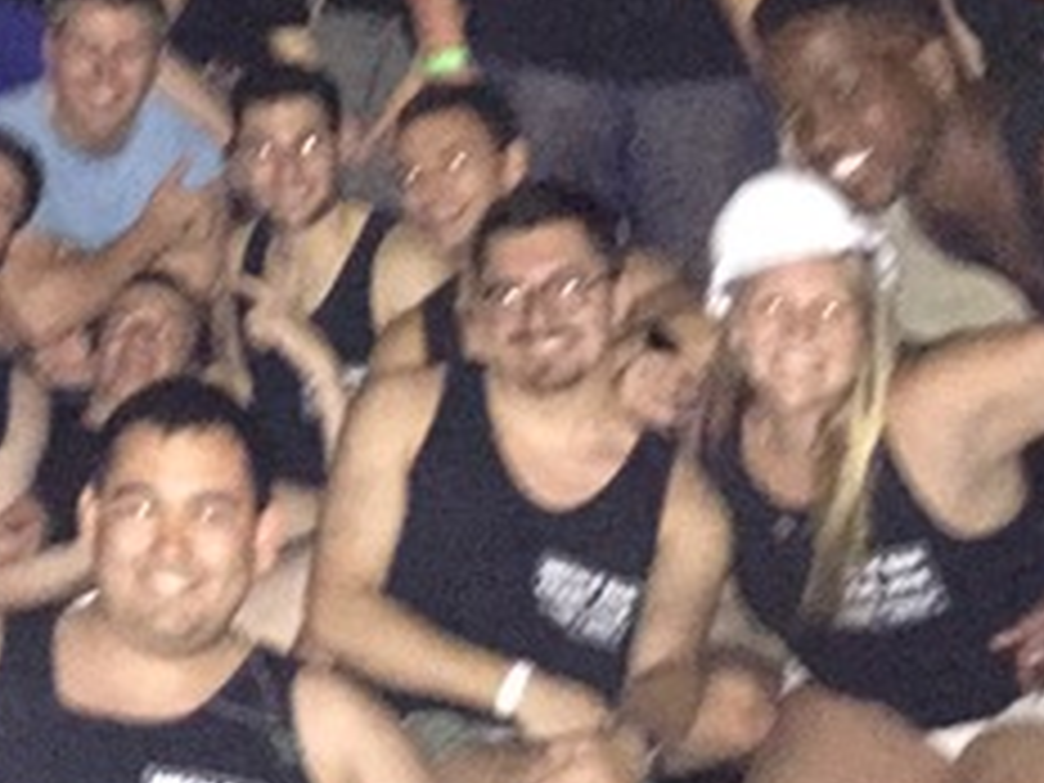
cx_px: 117
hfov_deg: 21.3
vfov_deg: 16.3
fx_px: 2714
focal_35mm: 90
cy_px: 194
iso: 2000
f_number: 2.2
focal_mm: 4.15
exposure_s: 1/16
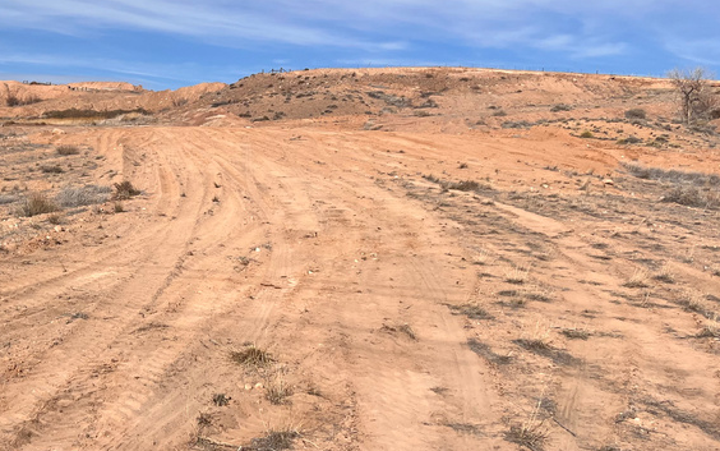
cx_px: 183
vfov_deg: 25.8
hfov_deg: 39.2
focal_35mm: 50
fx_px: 982
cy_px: 253
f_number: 1.5
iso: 50
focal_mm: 5.7
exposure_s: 1/10309
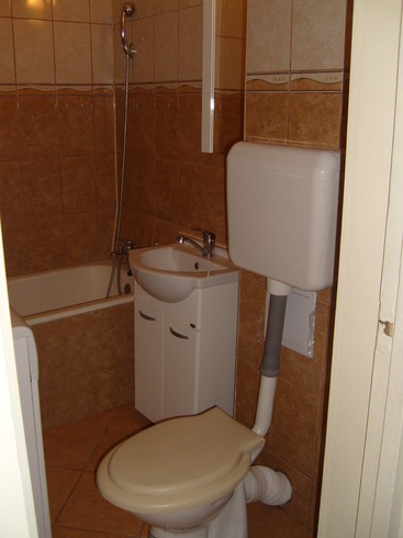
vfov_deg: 52.6
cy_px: 269
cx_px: 202
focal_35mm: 35
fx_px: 544
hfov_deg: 40.7
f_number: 2.8
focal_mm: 5.8
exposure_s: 1/45
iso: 100
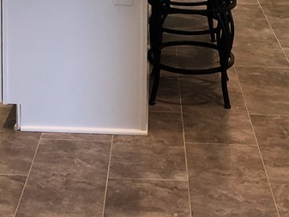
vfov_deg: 16.0
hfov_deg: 23.0
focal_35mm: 85
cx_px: 111
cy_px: -100
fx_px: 710
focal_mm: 3.99
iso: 32
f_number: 1.8
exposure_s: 1/30
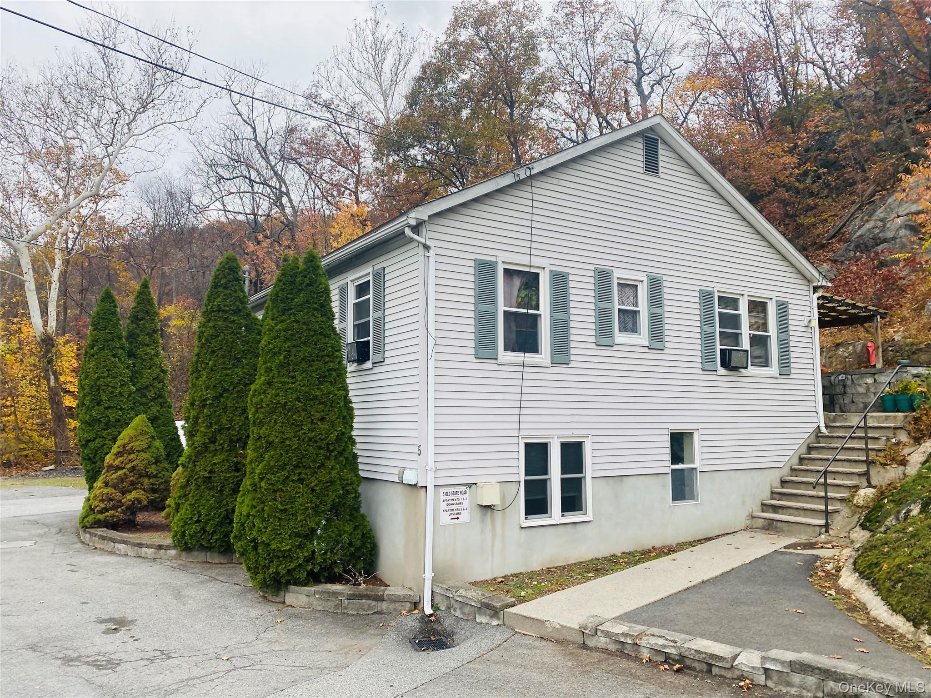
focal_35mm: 26
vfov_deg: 53.1
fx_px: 699
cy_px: 349
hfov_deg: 67.3
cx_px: 466
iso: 32
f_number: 1.8
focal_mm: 4.25
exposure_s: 1/620
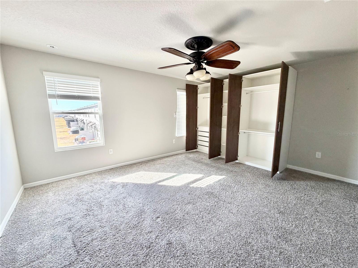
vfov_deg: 85.7
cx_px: 179
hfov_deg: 102.1
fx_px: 145
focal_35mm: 14
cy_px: 134
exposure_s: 1/121
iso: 160
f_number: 2.2
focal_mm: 2.22
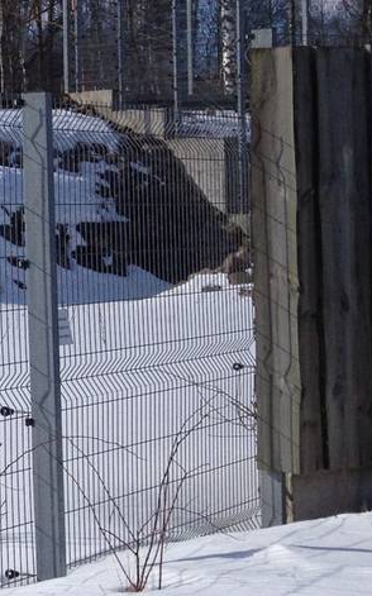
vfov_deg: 16.5
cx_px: -571
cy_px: 132
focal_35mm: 126
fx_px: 2046
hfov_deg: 9.2
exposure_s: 1/3247
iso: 50
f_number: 2.4
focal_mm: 4.28
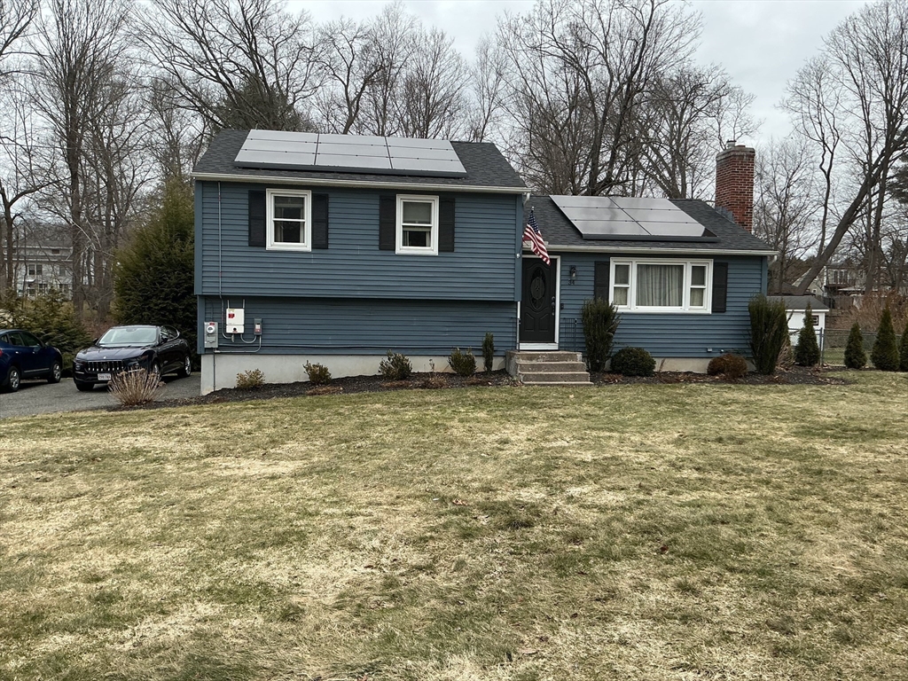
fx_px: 761
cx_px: 454
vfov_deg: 48.2
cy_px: 340
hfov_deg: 61.7
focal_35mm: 29
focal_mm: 3
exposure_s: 1/586
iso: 25
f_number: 1.8
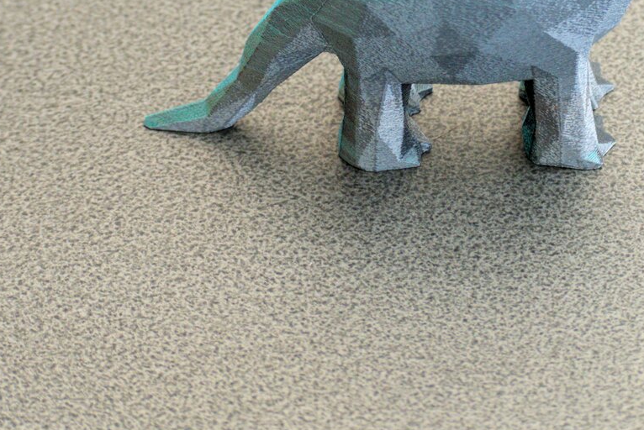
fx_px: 3831
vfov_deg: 6.4
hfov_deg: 9.6
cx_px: 440
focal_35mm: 214
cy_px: -49
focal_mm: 55
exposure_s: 1/125
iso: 900
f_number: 4
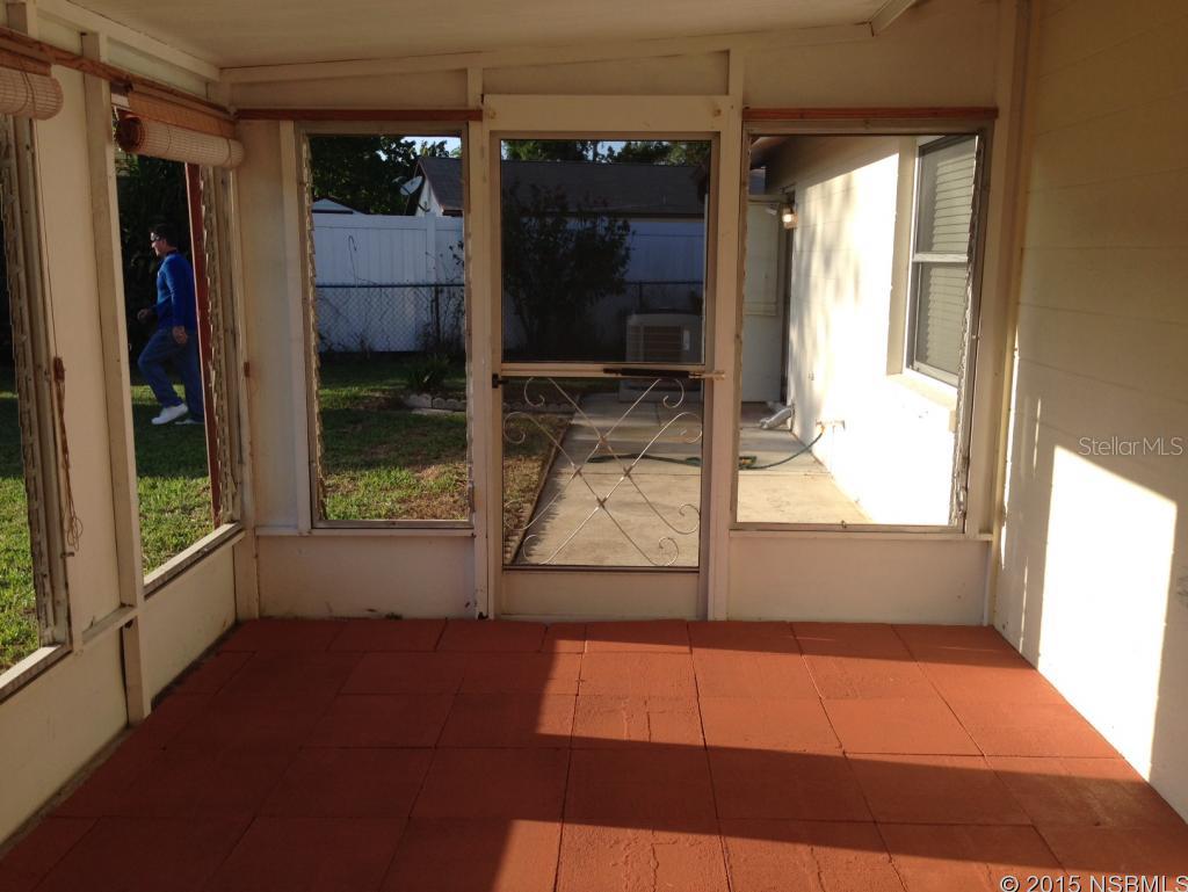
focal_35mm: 33
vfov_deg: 43.0
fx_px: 1133
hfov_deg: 55.3
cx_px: 594
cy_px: 446
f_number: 2.4
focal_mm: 4.12
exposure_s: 1/935
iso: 50
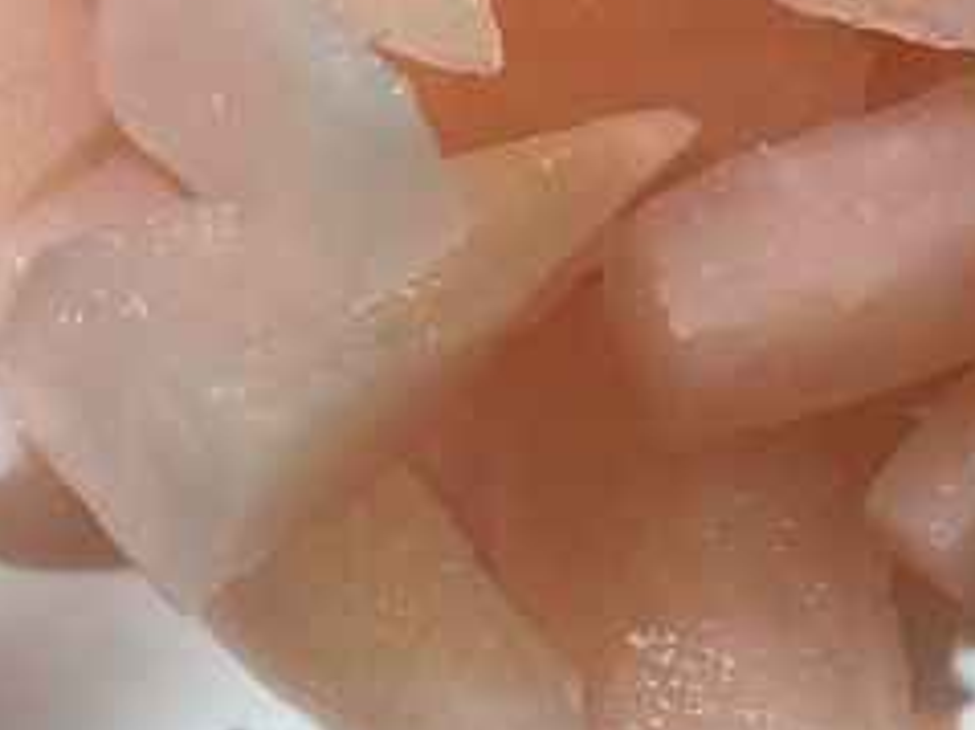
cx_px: 563
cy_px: 88
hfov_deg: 23.0
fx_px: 2393
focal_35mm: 85
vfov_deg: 17.1
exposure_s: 1/33
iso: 125
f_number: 2.2
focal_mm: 4.15
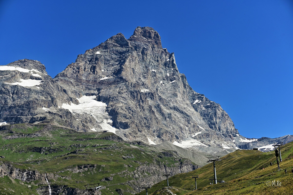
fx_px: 569
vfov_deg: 19.4
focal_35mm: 70
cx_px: 146
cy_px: 98
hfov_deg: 28.9
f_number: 8
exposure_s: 1/400
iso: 100
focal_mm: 70
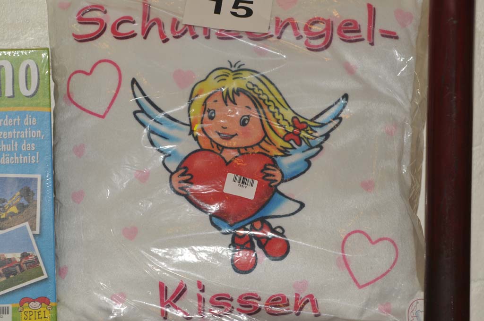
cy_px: 160
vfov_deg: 6.1
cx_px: 242
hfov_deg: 9.2
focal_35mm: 225
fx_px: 3021
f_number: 5
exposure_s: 1/60
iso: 200
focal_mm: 150
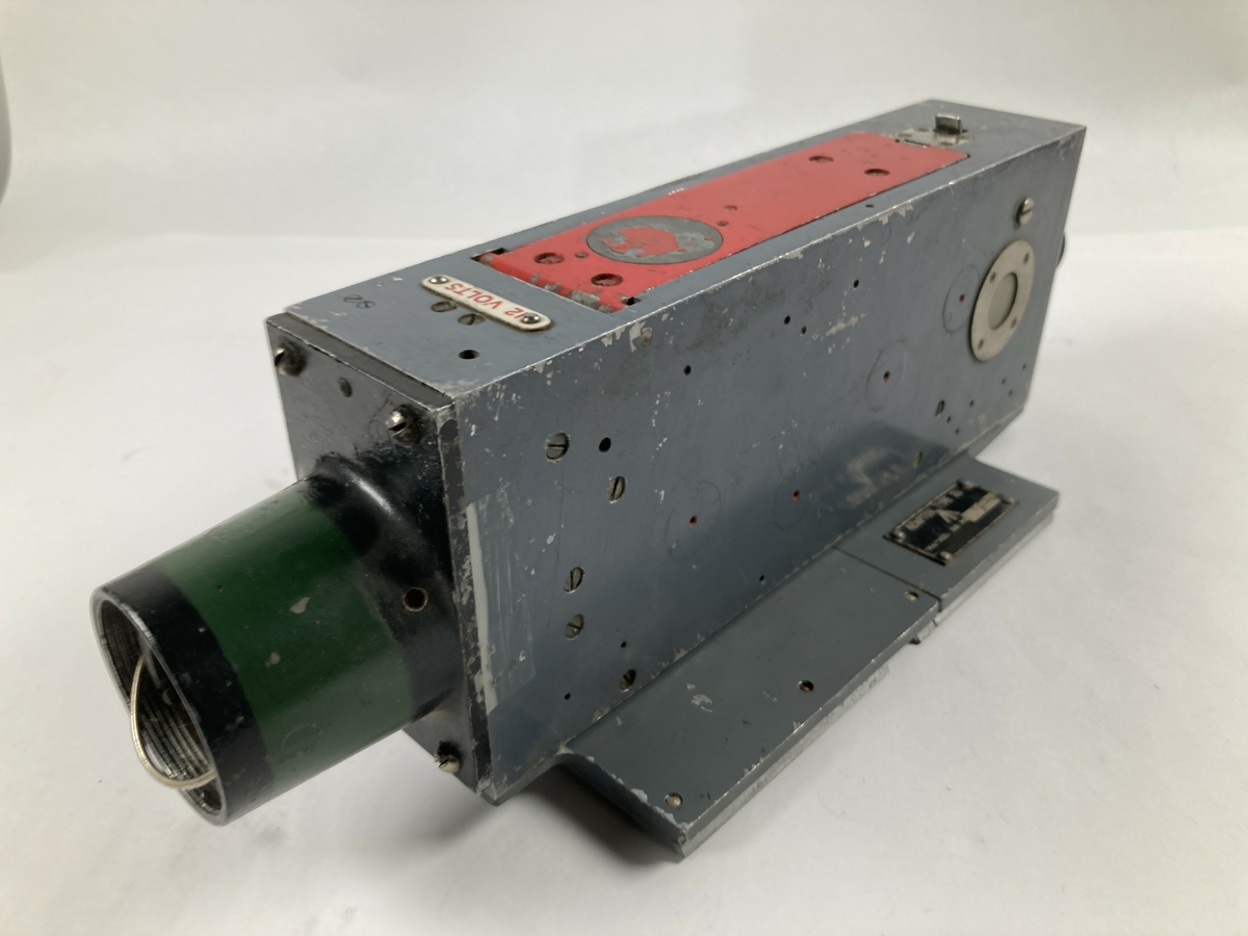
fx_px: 1009
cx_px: 624
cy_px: 468
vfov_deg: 49.7
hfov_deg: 63.4
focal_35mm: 28
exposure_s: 1/100
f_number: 1.8
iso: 64
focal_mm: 3.99
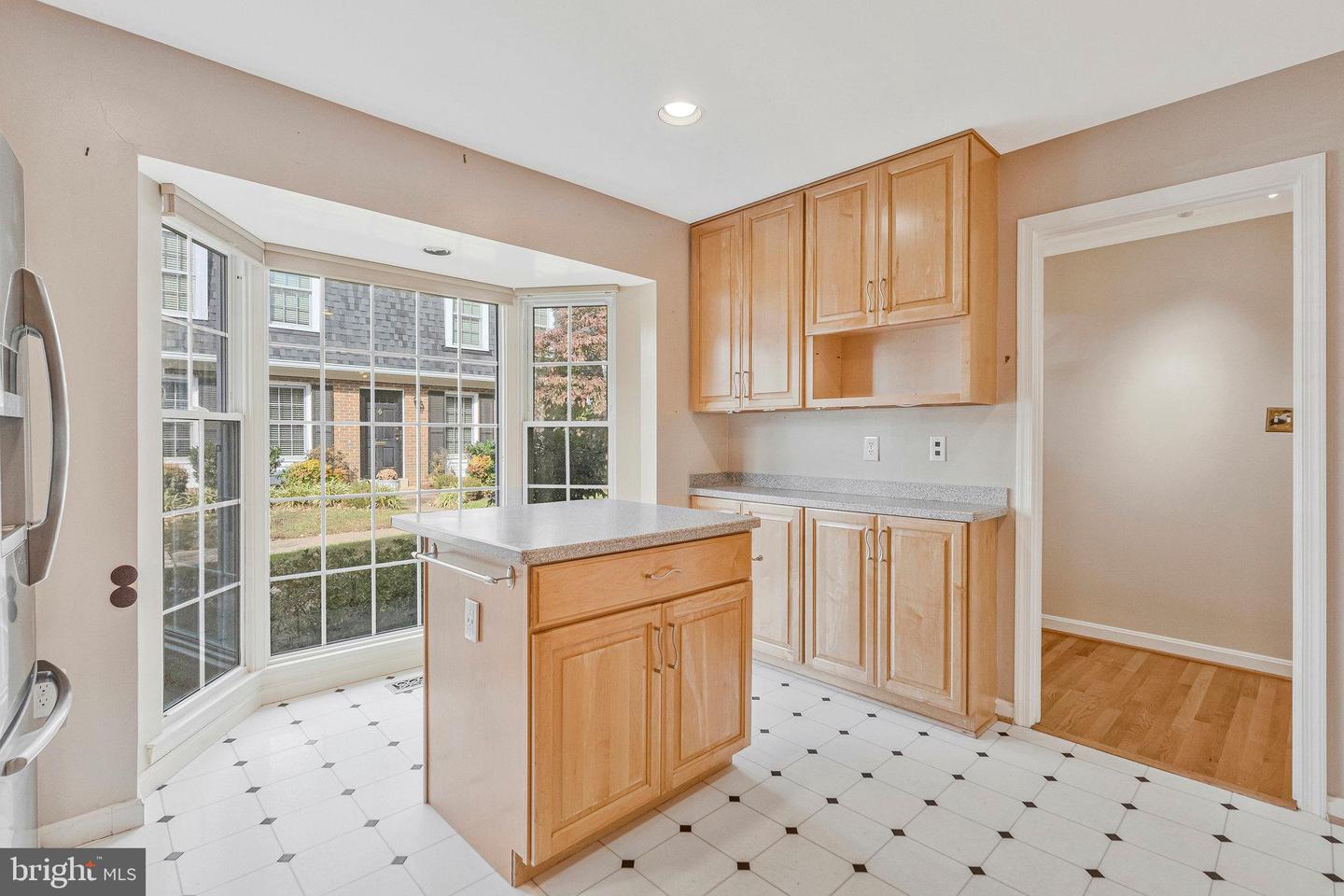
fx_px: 597
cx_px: 672
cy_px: 448
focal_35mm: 16
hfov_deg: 96.7
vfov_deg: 73.7
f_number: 7.1
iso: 1250
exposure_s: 1/100
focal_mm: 16
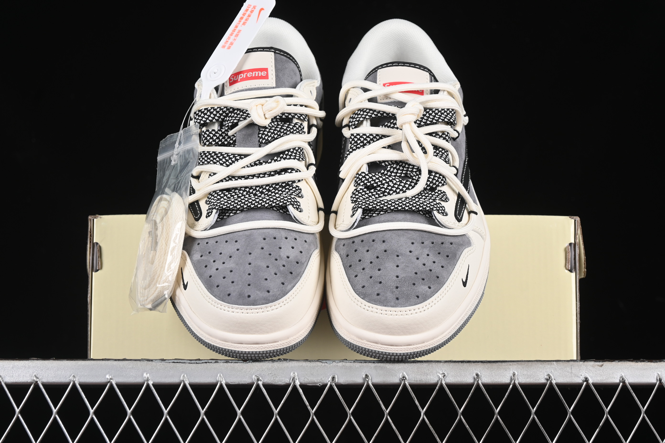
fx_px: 1385
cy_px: 222
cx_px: 332
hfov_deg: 27.0
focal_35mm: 75
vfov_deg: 18.2
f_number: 7.1
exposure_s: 1/80
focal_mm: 50
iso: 160
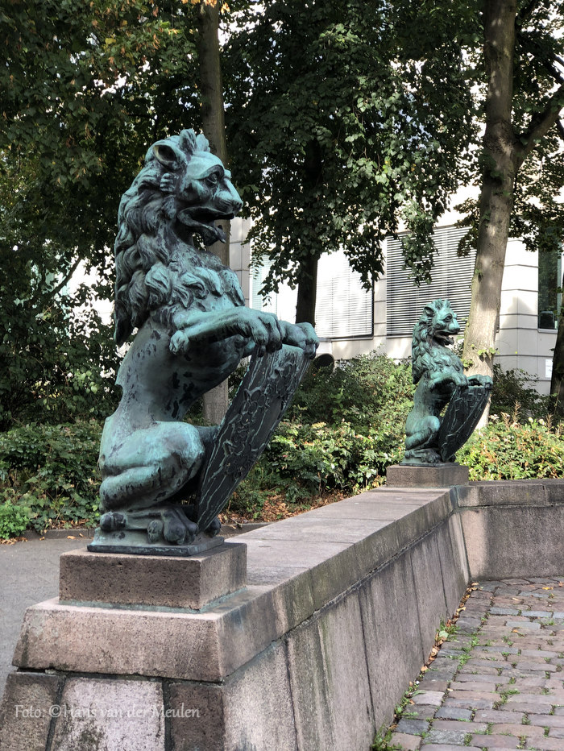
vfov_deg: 33.8
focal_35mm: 57
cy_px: 376
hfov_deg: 25.7
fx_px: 1237
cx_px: 282
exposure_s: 1/121
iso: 32
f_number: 2.8
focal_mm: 6.6
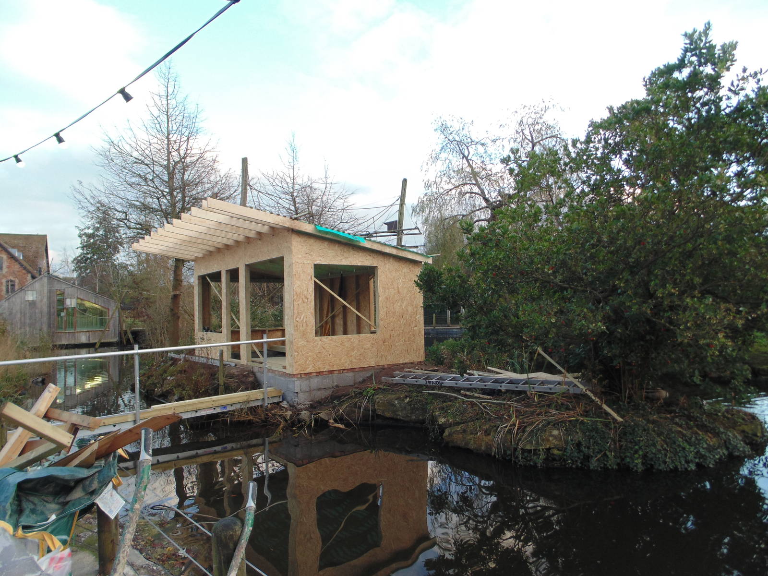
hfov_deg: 76.4
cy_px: 288
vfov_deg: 61.1
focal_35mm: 22
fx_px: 488
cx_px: 384
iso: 80
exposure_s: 1/80
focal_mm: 4
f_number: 3.1
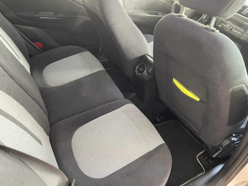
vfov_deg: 53.1
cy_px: 93
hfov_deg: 67.3
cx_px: 124
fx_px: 186
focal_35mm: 26
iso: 500
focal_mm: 4.2
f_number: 1.6
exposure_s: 1/48
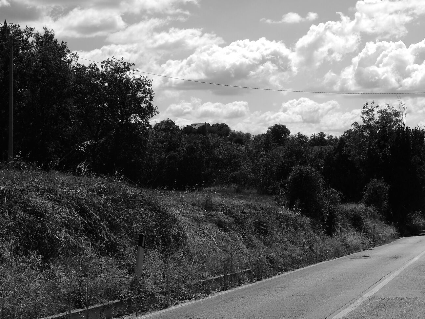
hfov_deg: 26.1
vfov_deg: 20.2
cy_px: 147
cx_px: 347
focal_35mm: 73
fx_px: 896
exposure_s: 1/125
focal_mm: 27
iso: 100
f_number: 16
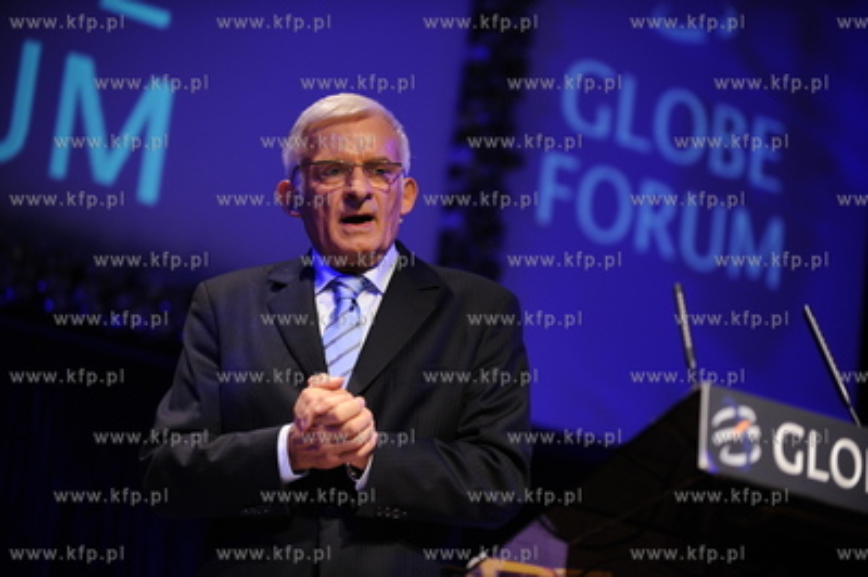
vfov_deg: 11.4
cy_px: 288
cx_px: 434
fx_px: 2891
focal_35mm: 120
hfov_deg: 17.1
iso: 800
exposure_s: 1/125
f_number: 2.8
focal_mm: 120
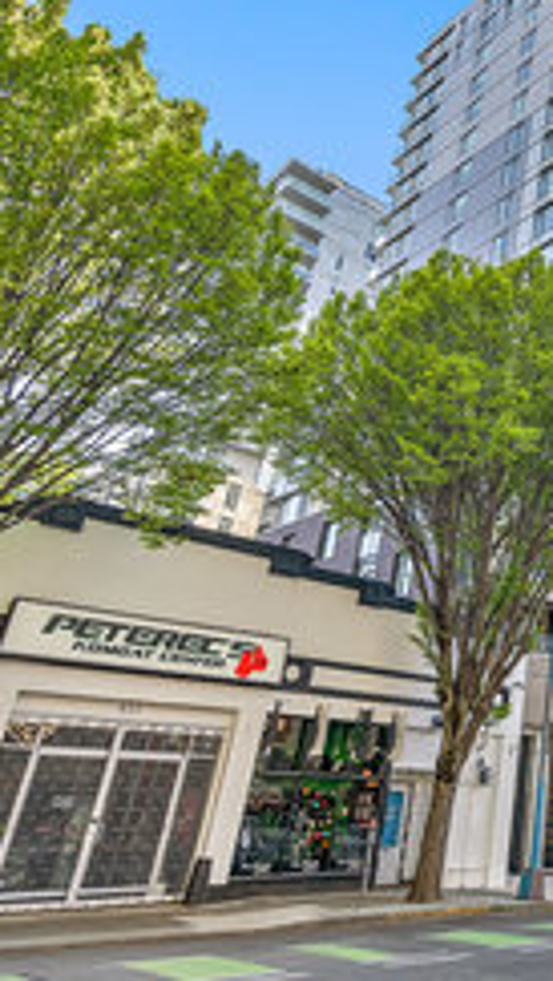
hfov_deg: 31.8
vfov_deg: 63.8
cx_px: 680
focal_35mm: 30
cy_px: 404
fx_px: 781
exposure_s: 1/200
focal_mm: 16
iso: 320
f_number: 7.1
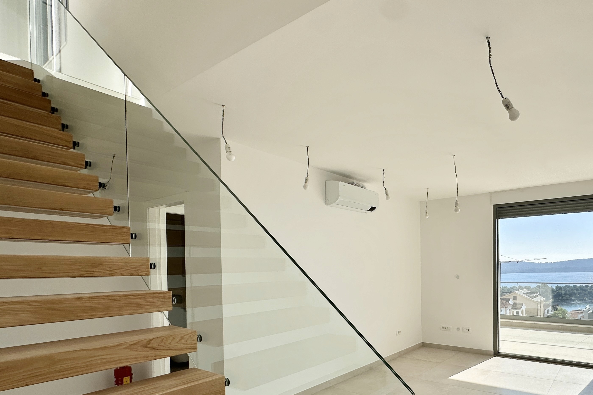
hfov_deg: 77.9
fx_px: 346
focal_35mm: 21
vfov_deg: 57.8
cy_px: 271
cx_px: 407
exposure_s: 1/1350
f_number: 2.2
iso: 50
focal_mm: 2.22
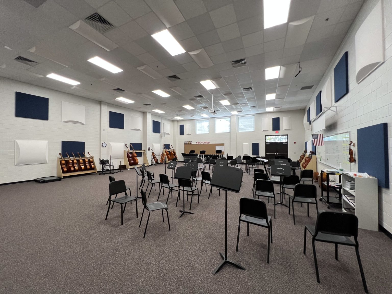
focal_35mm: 13
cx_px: 196
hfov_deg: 106.2
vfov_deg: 89.9
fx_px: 147
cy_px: 147
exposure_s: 1/120
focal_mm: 1.57
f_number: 1.8
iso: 200
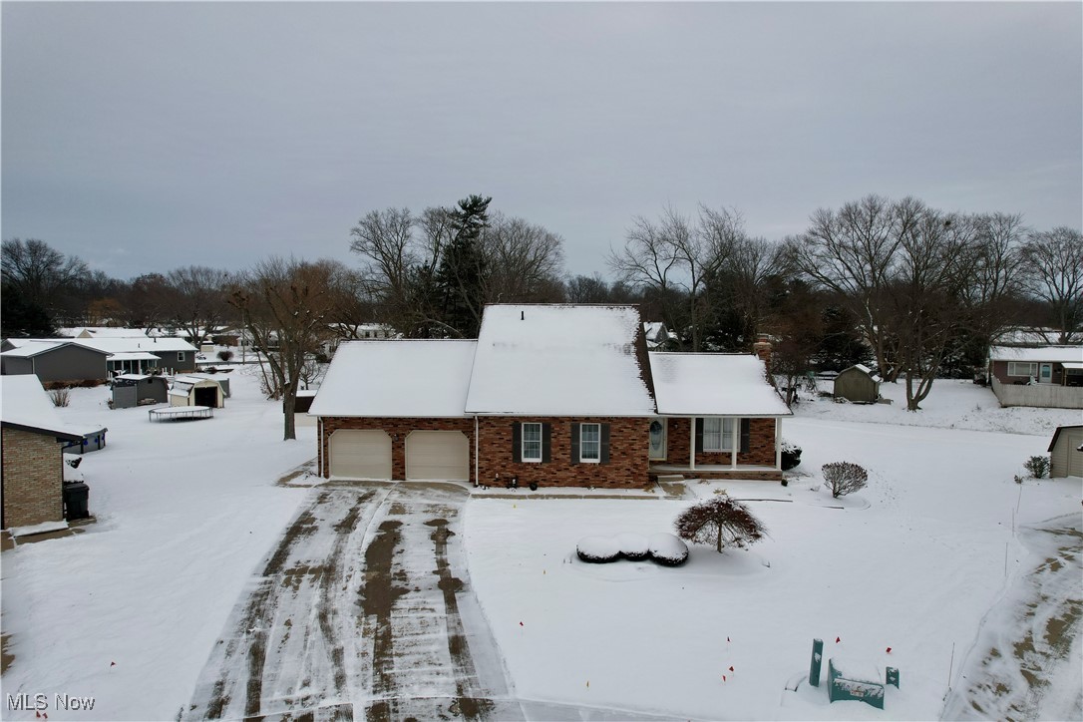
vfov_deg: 57.2
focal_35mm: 22
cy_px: 361
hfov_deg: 78.6
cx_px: 542
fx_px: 662
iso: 100
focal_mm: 8.38
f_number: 2.8
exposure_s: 1/2500
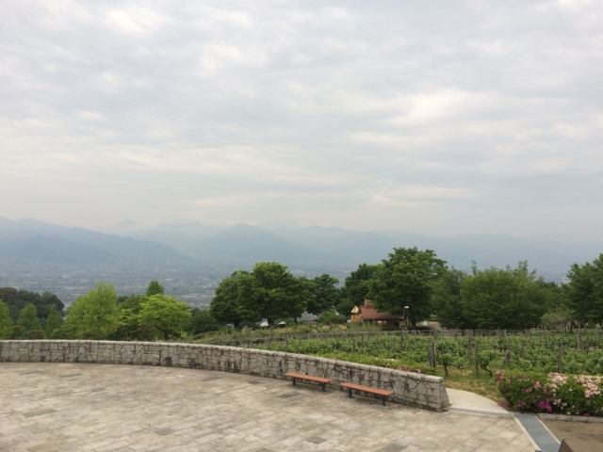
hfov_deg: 61.7
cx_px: 302
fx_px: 505
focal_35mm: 29
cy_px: 226
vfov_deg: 48.2
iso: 40
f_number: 2.2
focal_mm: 4.15
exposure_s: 1/120
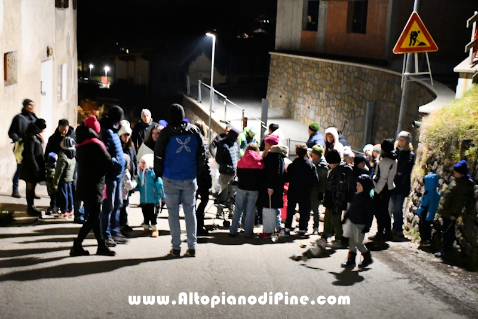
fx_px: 757
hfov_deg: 35.1
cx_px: 239
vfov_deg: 23.8
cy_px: 160
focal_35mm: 57
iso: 12800
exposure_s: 1/15
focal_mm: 38
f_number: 4.2
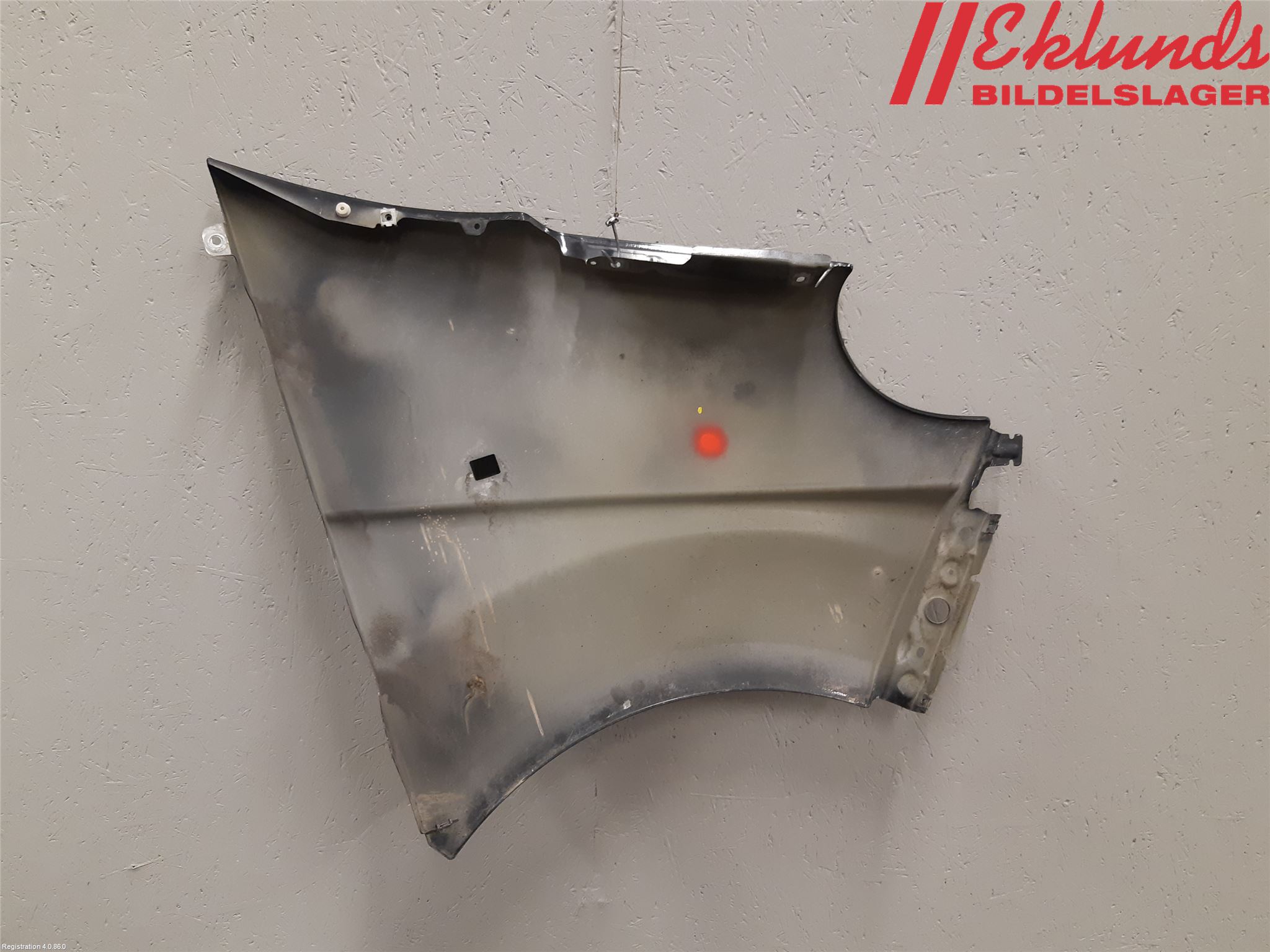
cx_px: 635
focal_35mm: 26
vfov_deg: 53.1
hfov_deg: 67.3
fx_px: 954
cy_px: 476
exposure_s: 1/50
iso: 160
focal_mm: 3.93
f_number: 1.7
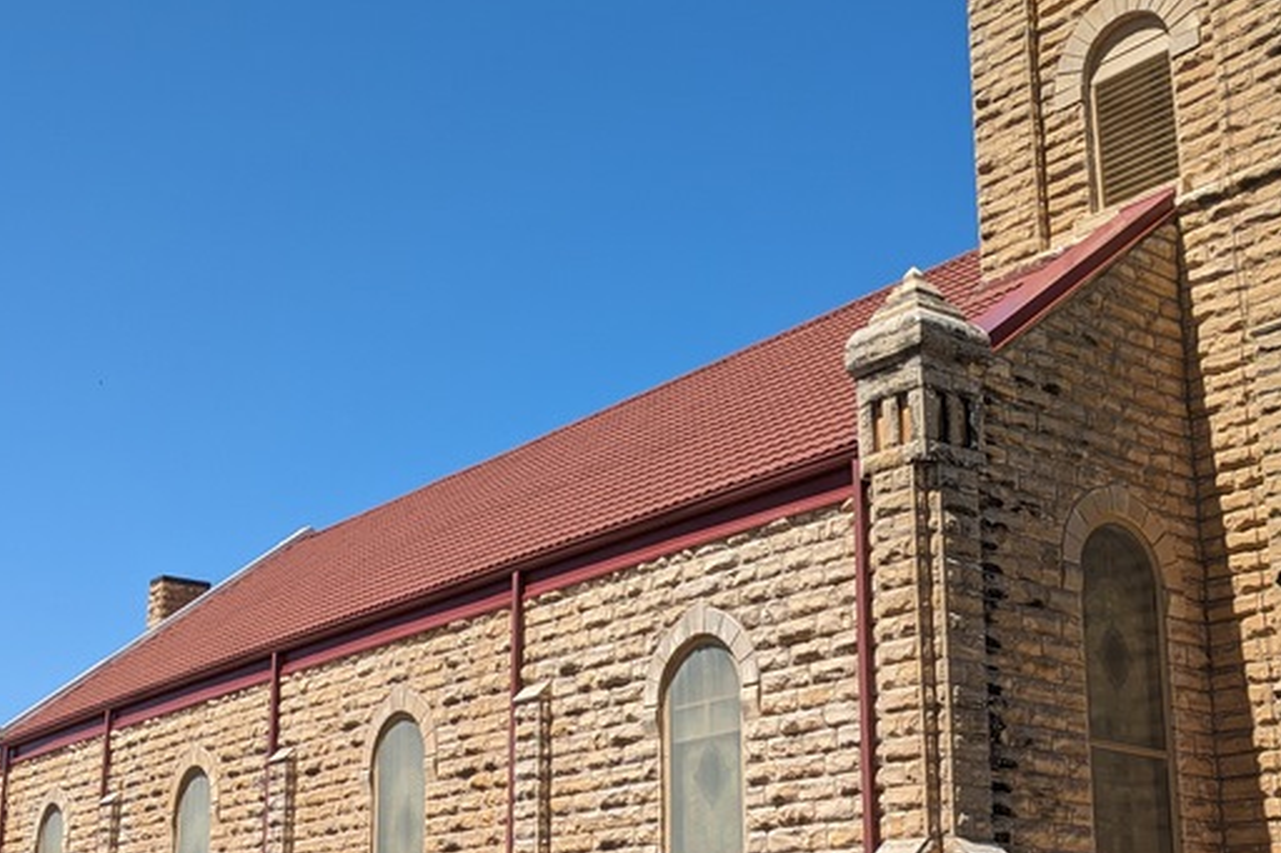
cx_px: 629
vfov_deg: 25.9
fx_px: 1850
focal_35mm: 52
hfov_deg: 38.2
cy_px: 490
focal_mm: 5.43
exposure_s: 1/1869
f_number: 1.89
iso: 43
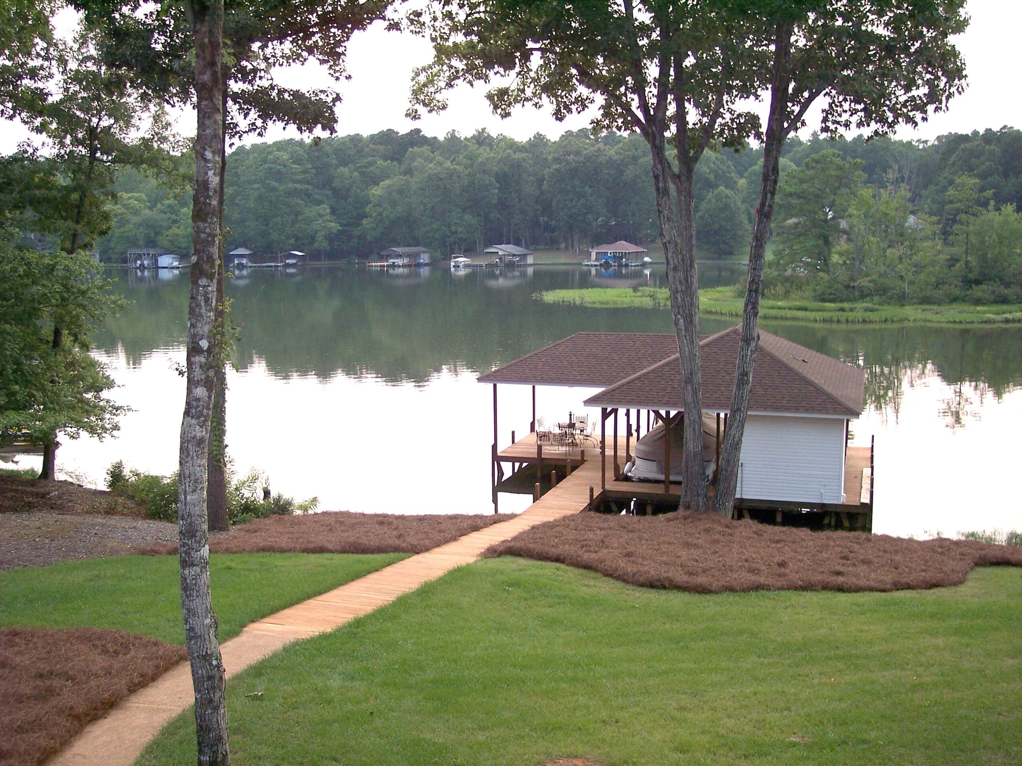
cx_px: 511
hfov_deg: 47.9
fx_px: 1151
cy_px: 383
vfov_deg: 36.8
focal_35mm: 39
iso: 140
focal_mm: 8
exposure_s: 1/90
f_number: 2.8
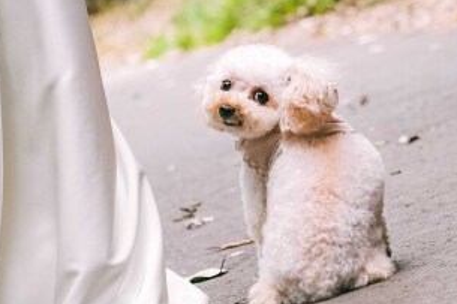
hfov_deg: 9.4
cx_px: 279
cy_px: 85
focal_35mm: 218
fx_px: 2766
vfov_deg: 6.3
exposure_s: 1/250
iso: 1600
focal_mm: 55
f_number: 4
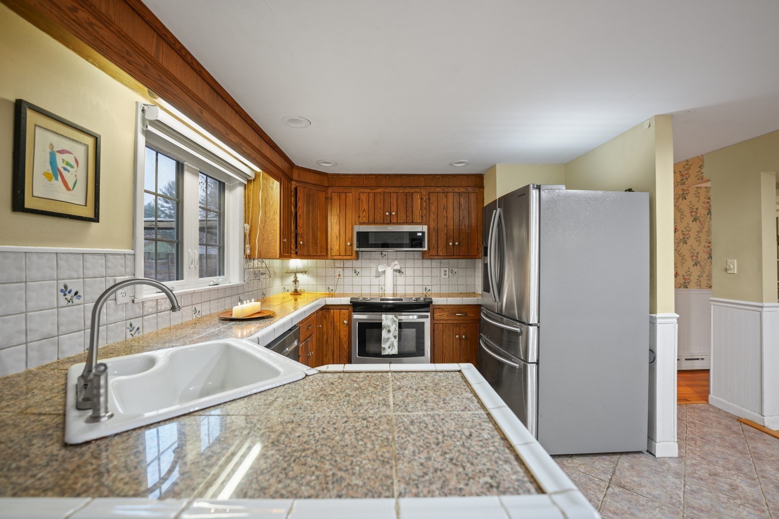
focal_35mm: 14
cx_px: 390
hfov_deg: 104.3
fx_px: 303
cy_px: 260
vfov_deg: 81.2
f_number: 2.8
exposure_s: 1/5
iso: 200
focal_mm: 14
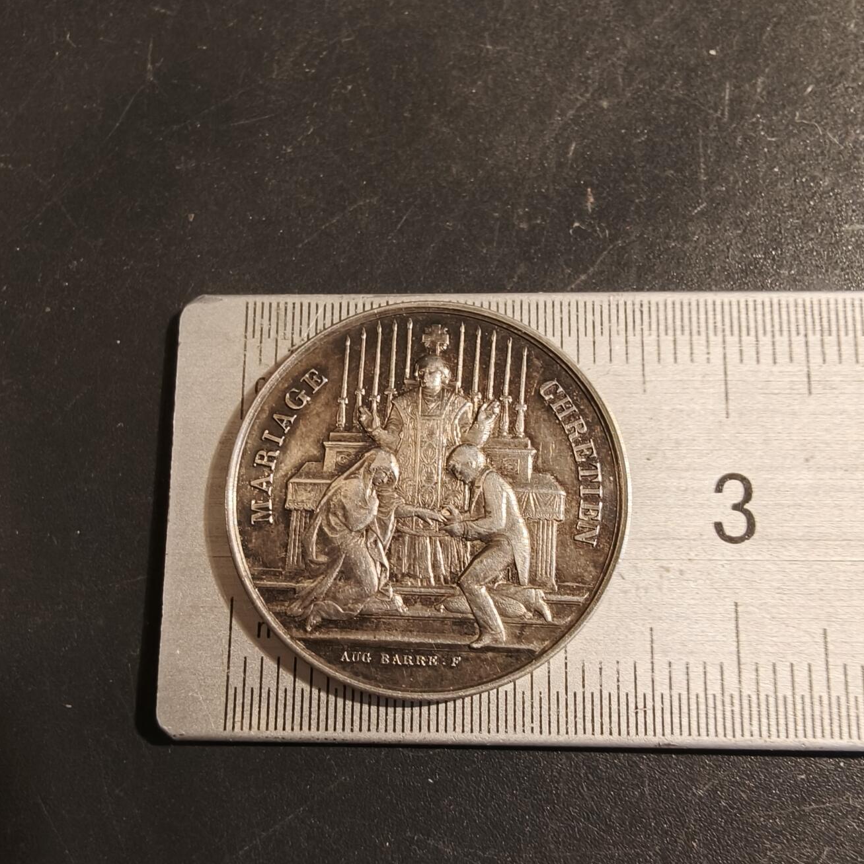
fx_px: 791
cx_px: 446
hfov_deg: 57.3
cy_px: 529
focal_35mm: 28
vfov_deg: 56.7
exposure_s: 1/50
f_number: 2
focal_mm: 2.32
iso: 125
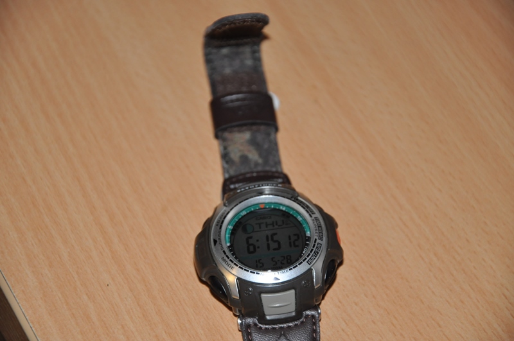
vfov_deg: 8.7
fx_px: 2246
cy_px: 170
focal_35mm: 158
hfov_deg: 13.1
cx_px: 257
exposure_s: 1/60
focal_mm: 105
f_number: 5.6
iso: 800
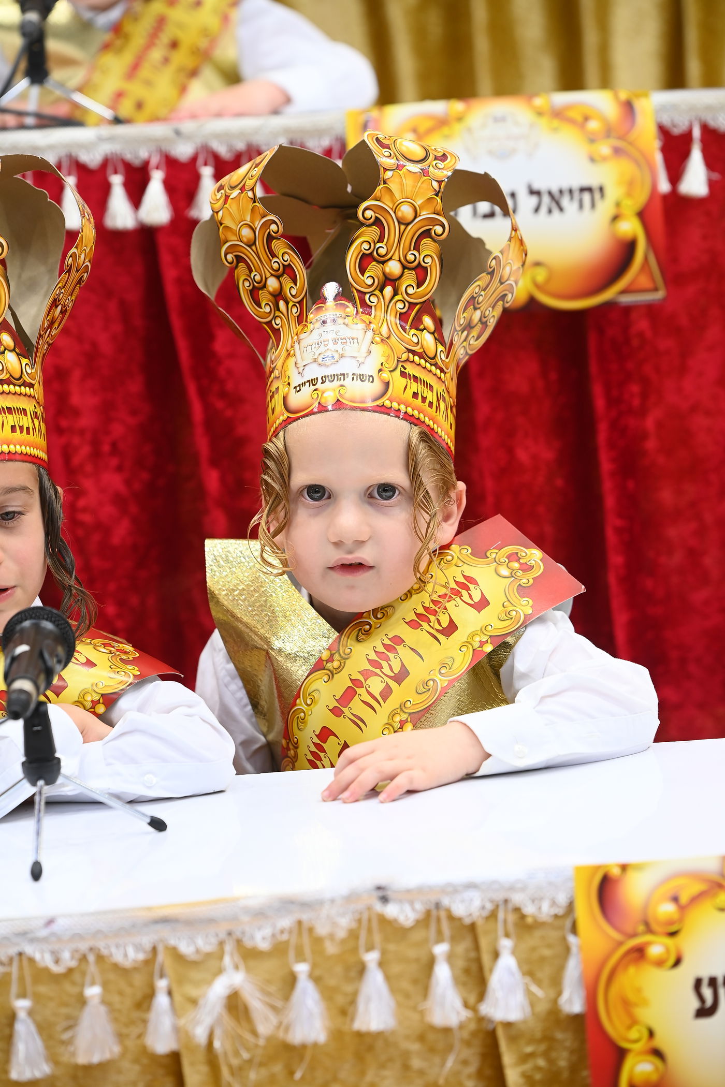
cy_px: 544
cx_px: 362
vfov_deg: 16.8
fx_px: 3685
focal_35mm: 122
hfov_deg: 11.2
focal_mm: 122
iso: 640
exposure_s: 1/200
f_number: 3.5
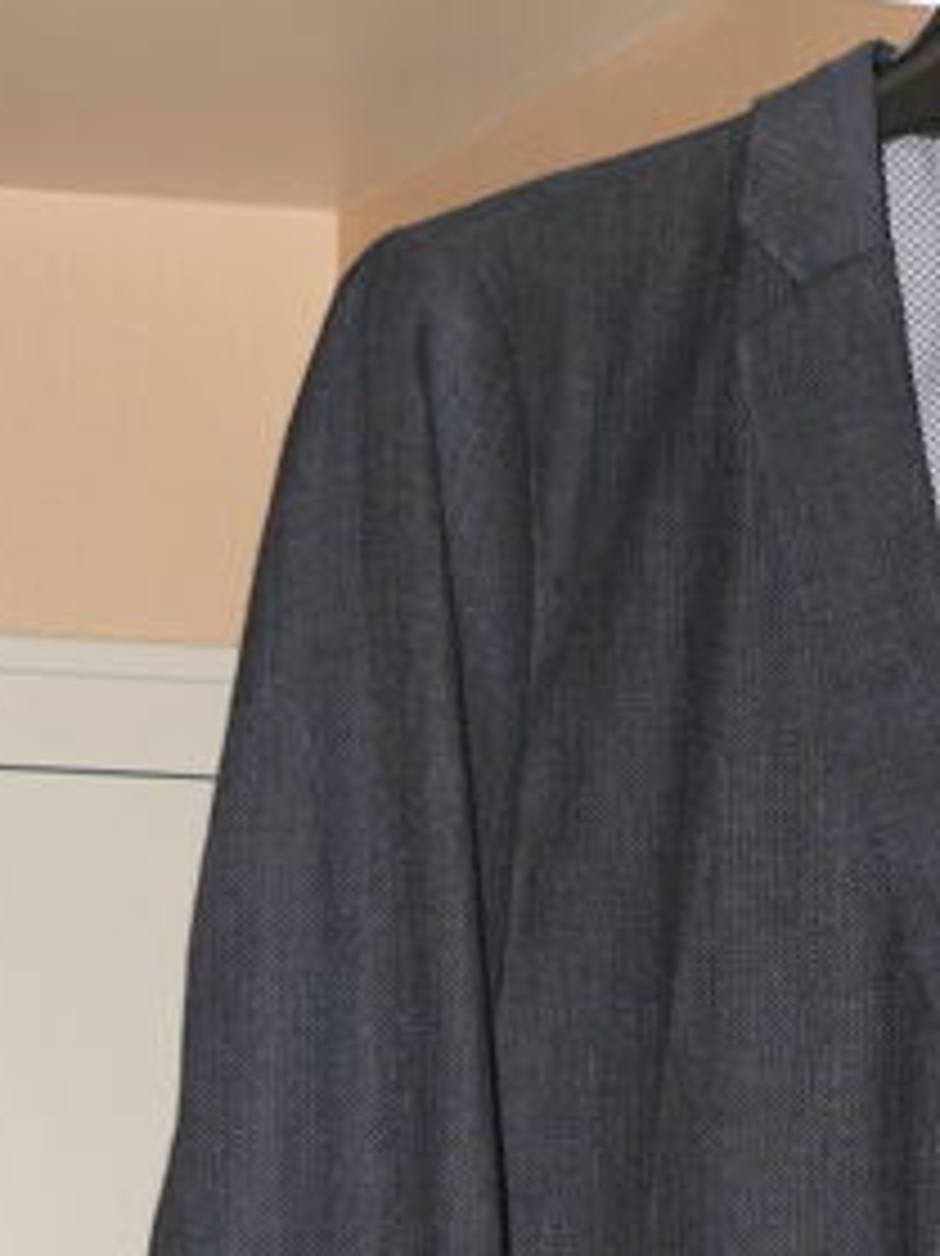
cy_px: 1116
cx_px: 868
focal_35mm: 163
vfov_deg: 12.0
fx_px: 5906
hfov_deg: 9.1
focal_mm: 12.1
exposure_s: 1/30
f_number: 3.2
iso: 100
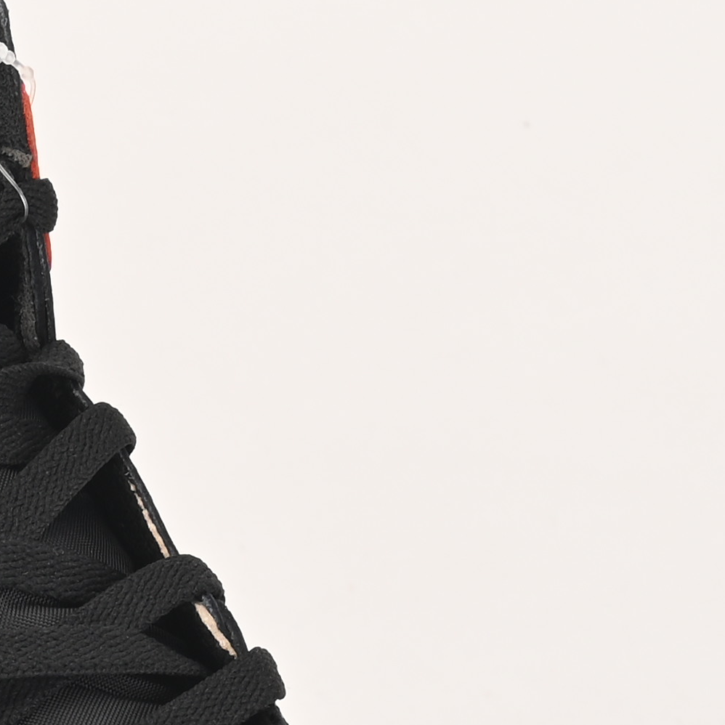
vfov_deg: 6.9
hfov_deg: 6.8
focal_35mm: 251
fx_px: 5948
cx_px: -451
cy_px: 1056
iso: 100
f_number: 11
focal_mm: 49
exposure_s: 1/200
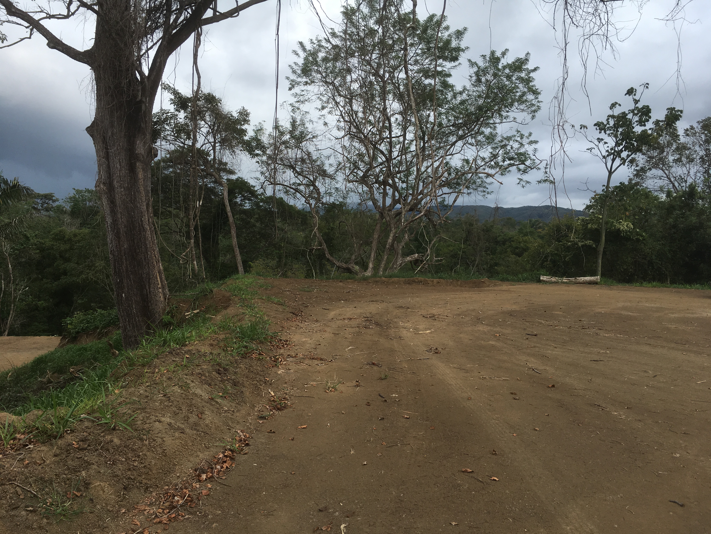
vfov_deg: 48.2
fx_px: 596
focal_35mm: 29
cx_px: 356
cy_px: 267
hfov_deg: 61.7
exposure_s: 1/999
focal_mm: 4.15
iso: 25
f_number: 2.2
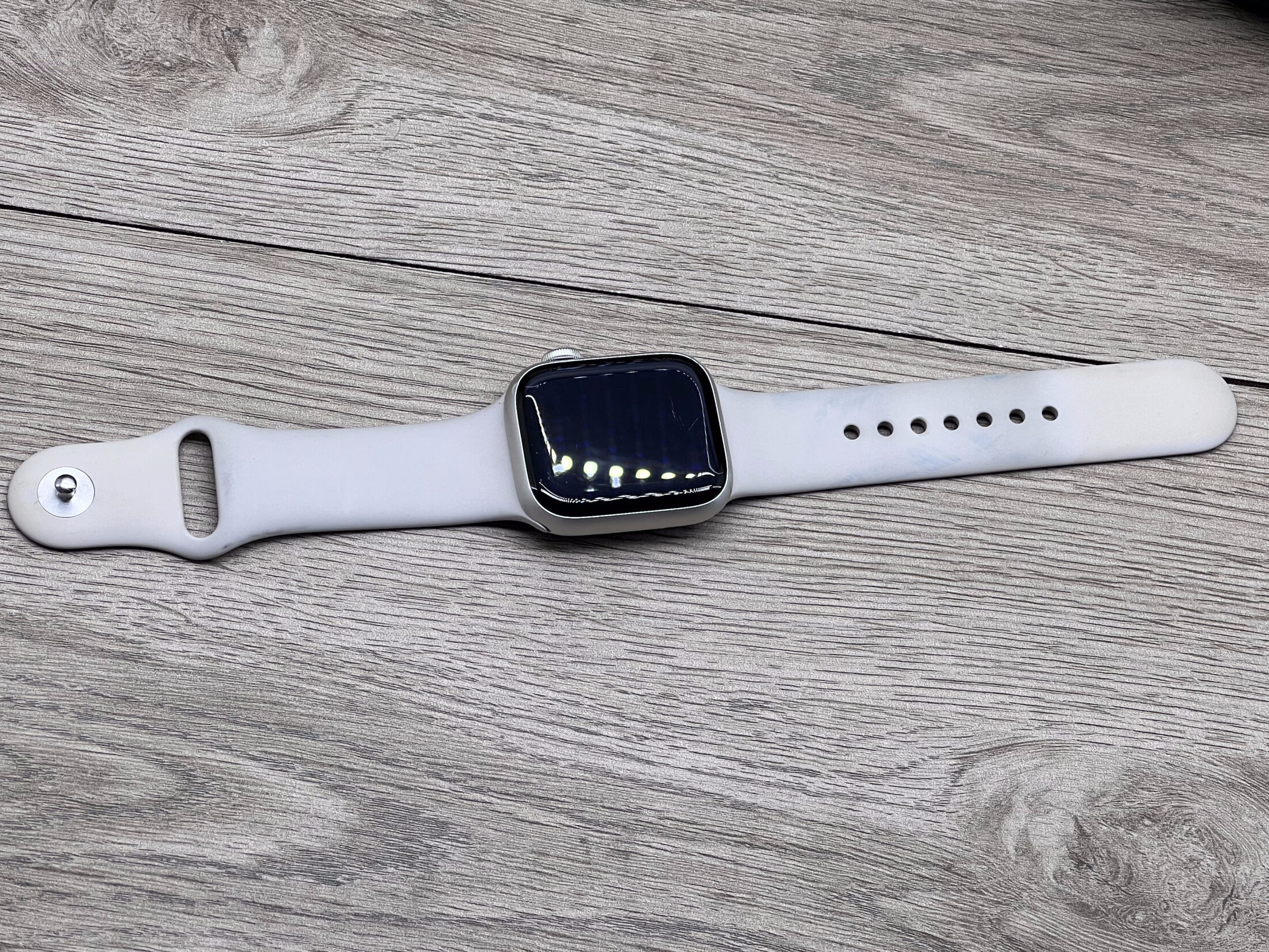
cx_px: 666
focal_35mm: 89
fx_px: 3263
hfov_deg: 22.0
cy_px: 426
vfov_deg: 16.6
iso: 40
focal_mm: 9
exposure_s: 1/100
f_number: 2.8
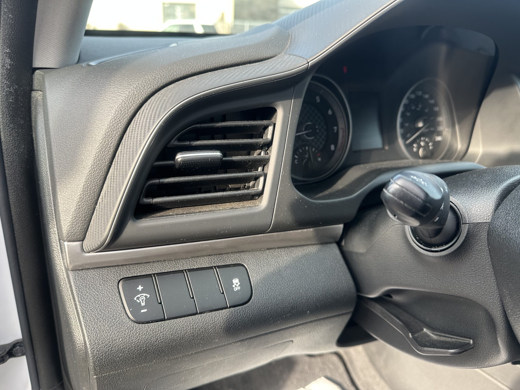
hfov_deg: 71.6
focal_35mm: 24
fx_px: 361
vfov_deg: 56.8
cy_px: 195
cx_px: 260
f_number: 1.78
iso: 64
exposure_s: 1/135
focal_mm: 6.86
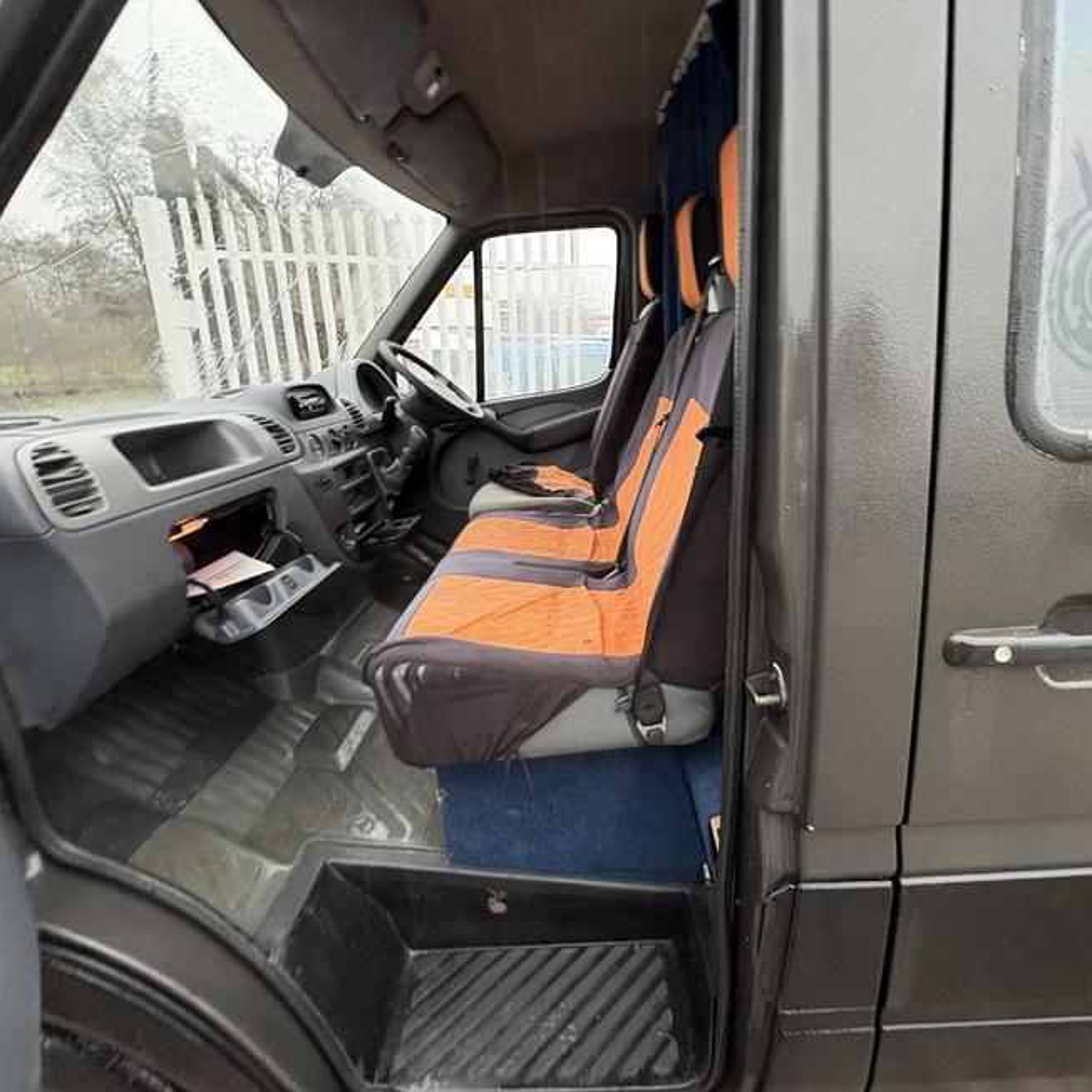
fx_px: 607
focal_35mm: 17
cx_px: 588
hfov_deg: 83.8
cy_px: 533
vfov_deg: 84.0
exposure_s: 1/60
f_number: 2.2
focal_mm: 2.22
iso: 320
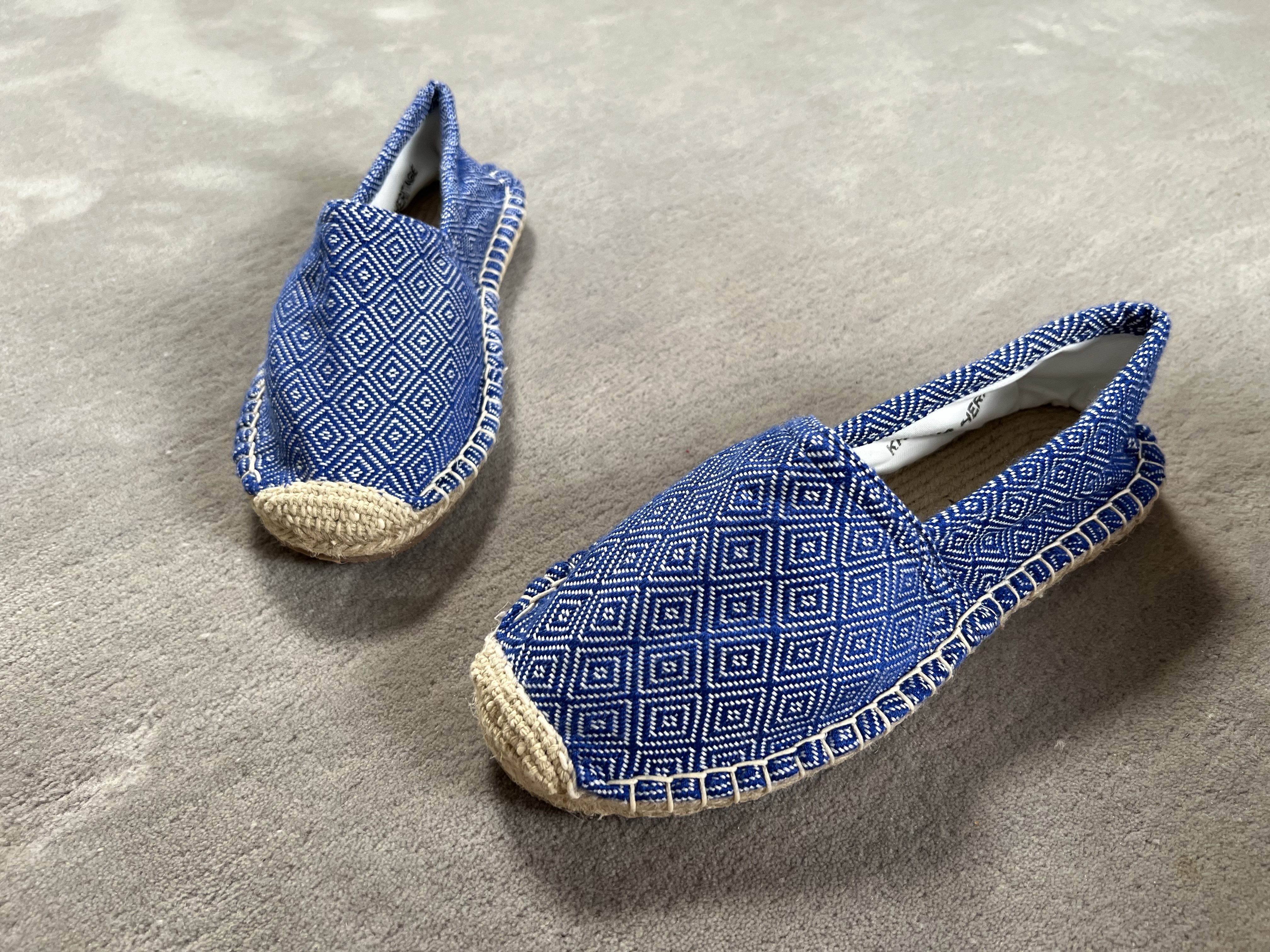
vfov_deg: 53.1
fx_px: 954
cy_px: 476
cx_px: 635
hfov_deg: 67.3
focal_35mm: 26
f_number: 1.5
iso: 125
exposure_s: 1/120
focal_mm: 5.7
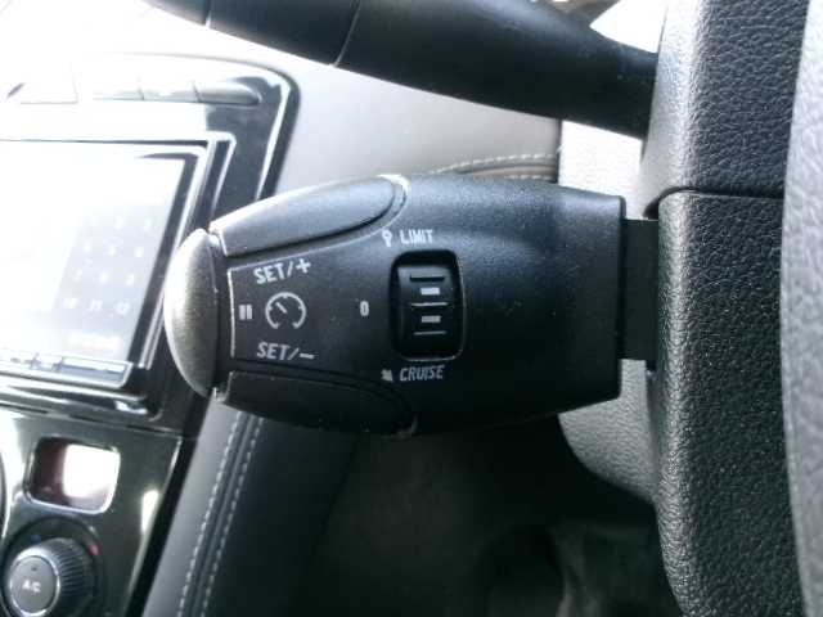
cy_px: 308
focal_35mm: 36
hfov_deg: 51.4
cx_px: 412
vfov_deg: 39.7
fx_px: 856
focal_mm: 6.4
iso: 400
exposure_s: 1/20
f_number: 4.5
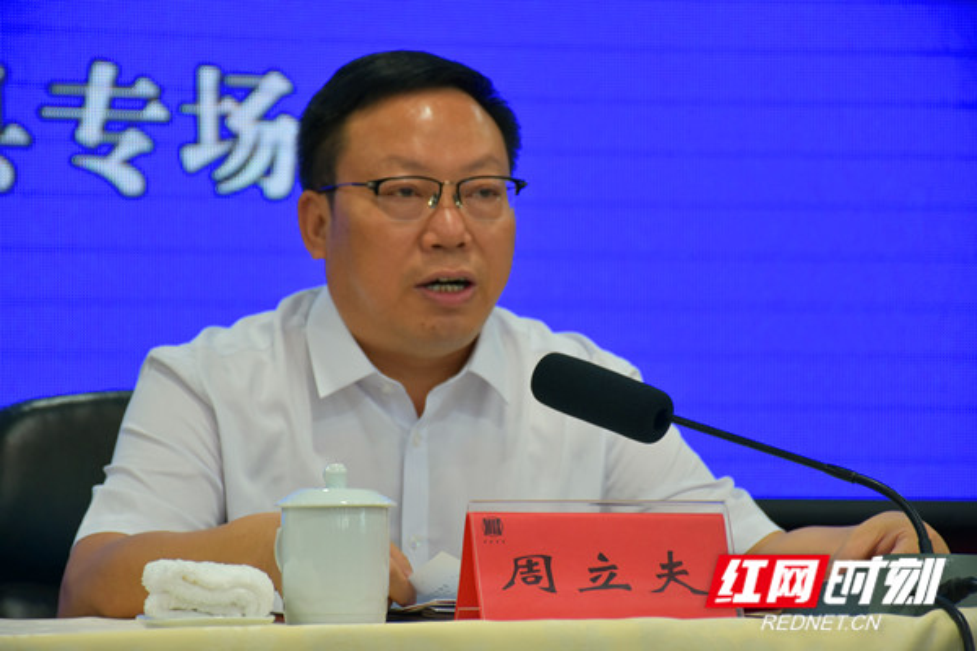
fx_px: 4559
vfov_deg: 8.2
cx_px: 488
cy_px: 326
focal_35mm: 168
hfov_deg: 12.2
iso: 800
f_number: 5.6
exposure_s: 1/125
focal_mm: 112
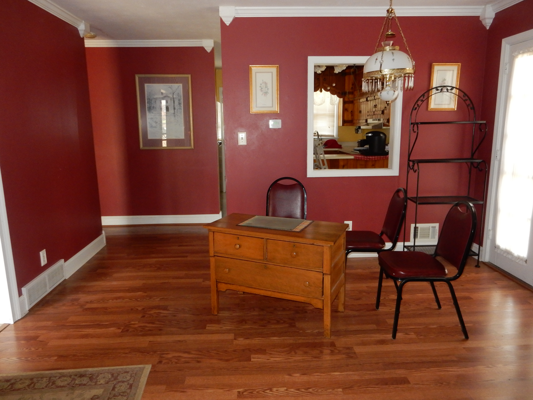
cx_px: 266
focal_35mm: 25
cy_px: 200
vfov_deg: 54.9
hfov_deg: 69.4
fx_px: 385
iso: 360
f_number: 3.7
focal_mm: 4.5
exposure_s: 1/30
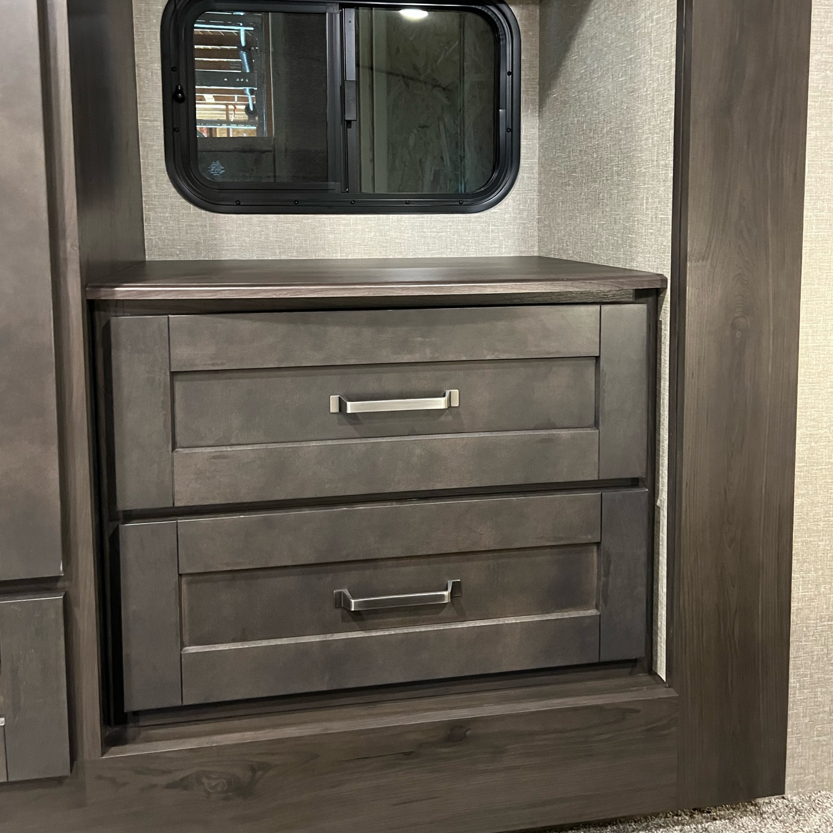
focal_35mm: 31
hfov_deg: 52.5
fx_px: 844
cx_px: 415
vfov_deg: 51.9
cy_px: 304
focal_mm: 5.7
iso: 640
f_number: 1.5
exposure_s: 1/37
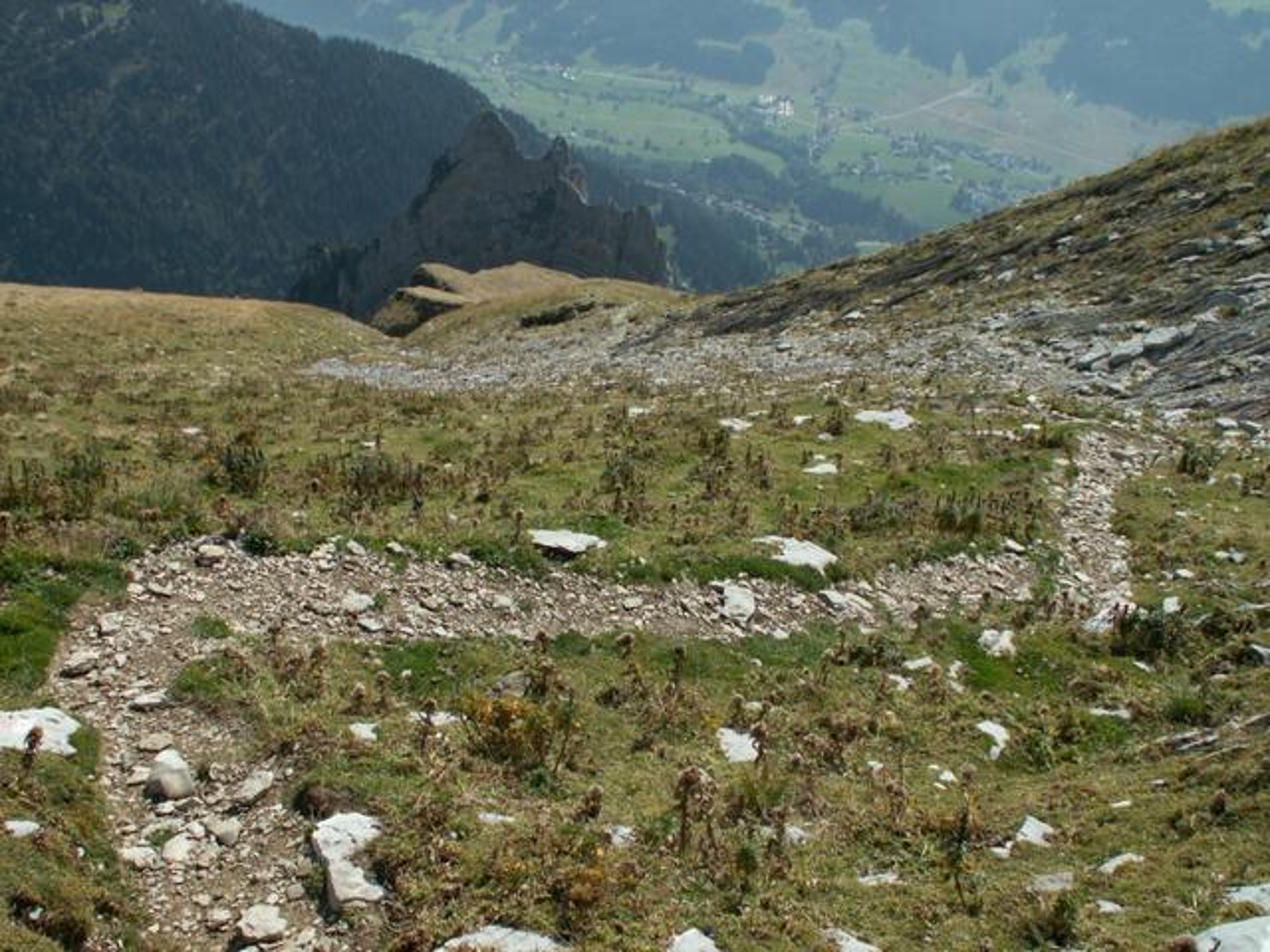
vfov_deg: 40.7
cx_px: 635
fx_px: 1284
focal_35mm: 35
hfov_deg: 52.6
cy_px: 476
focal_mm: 5.86
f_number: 3.5
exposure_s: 1/400
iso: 50
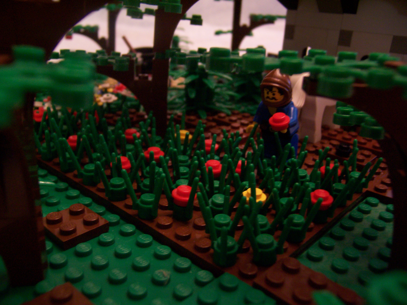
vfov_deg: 42.9
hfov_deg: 55.4
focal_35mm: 33
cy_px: 152
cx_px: 204
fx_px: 388
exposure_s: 1/8
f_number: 2.8
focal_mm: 5.5
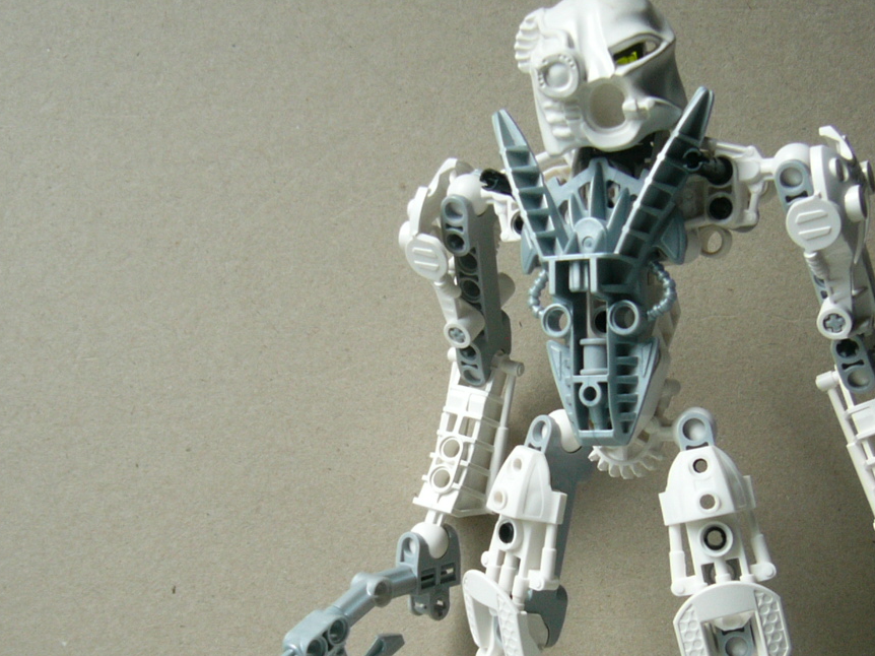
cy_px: 443
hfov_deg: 29.8
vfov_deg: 22.5
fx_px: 1643
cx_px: 504
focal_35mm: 65
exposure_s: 1/40
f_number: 2.8
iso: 50
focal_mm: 5.8
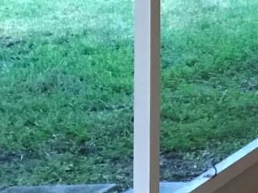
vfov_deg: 10.0
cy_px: -144
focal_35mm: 141
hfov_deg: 11.4
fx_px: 1050
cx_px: 641
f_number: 1.8
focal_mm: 3.99
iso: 100
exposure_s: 1/9
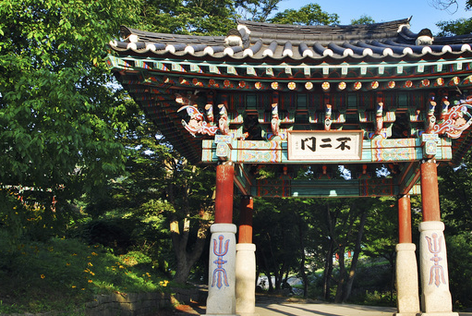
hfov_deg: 46.7
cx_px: 311
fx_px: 538
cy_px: 156
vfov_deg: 32.7
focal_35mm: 41
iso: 100
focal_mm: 20
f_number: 9
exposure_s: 1/60
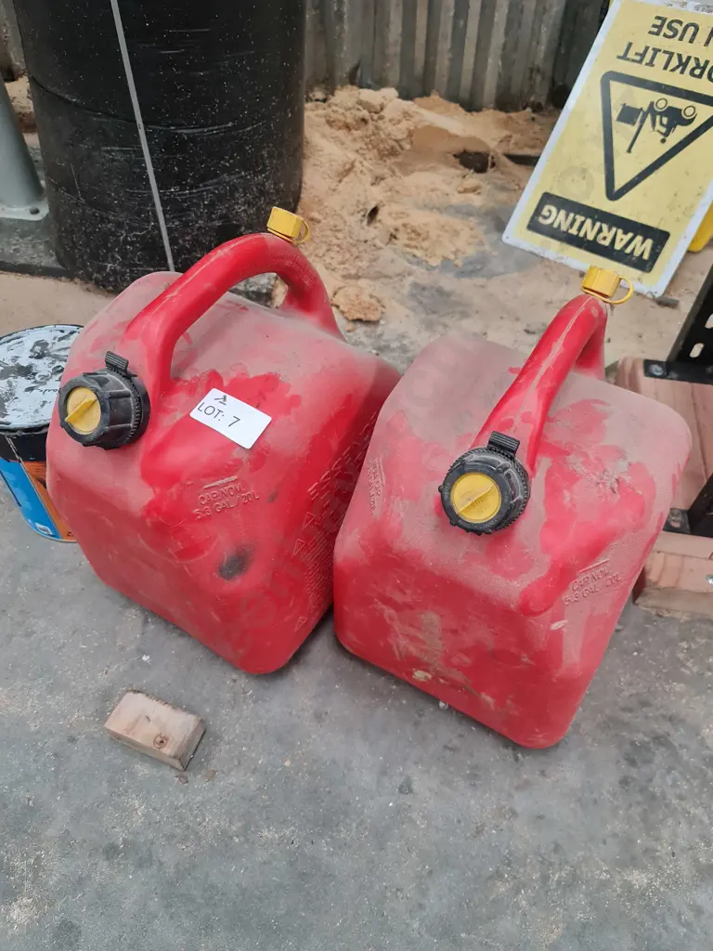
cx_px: 356
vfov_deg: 69.4
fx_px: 687
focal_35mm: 25
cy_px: 476
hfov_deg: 54.9
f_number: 1.8
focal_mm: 7
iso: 320
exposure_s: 1/100
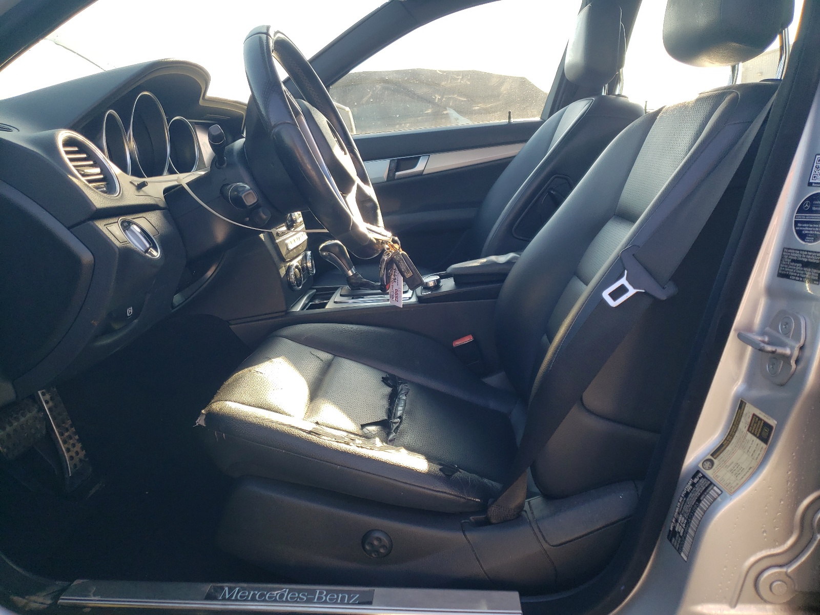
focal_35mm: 26
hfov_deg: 67.3
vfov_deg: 53.1
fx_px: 616
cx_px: 410
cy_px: 308
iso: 50
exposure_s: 1/400
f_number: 1.5
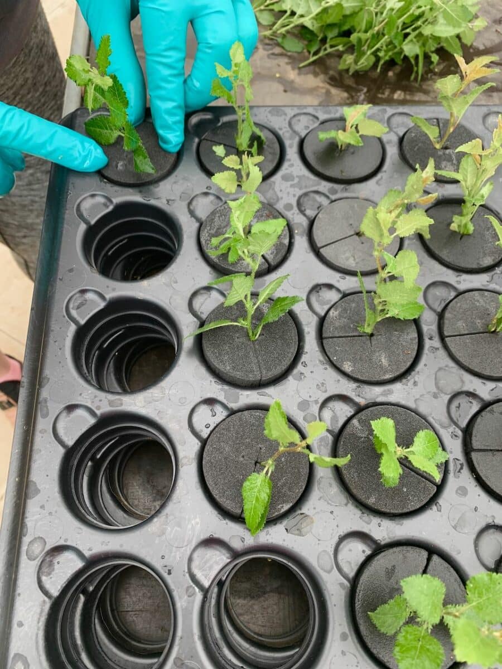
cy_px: 334
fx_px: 503
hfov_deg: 53.1
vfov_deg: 67.3
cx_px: 251
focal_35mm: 26
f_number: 1.8
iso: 100
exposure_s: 1/70
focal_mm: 4.25
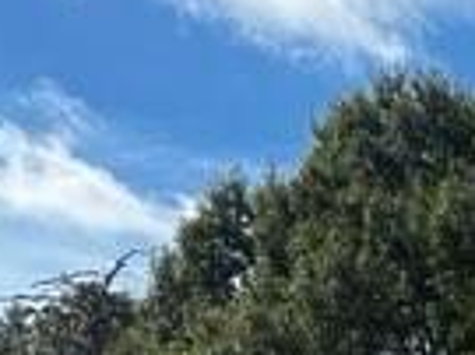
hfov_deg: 10.6
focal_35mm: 142
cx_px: 1326
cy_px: 847
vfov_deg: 9.3
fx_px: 1947
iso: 80
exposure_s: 1/2299
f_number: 1.78
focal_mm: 6.86
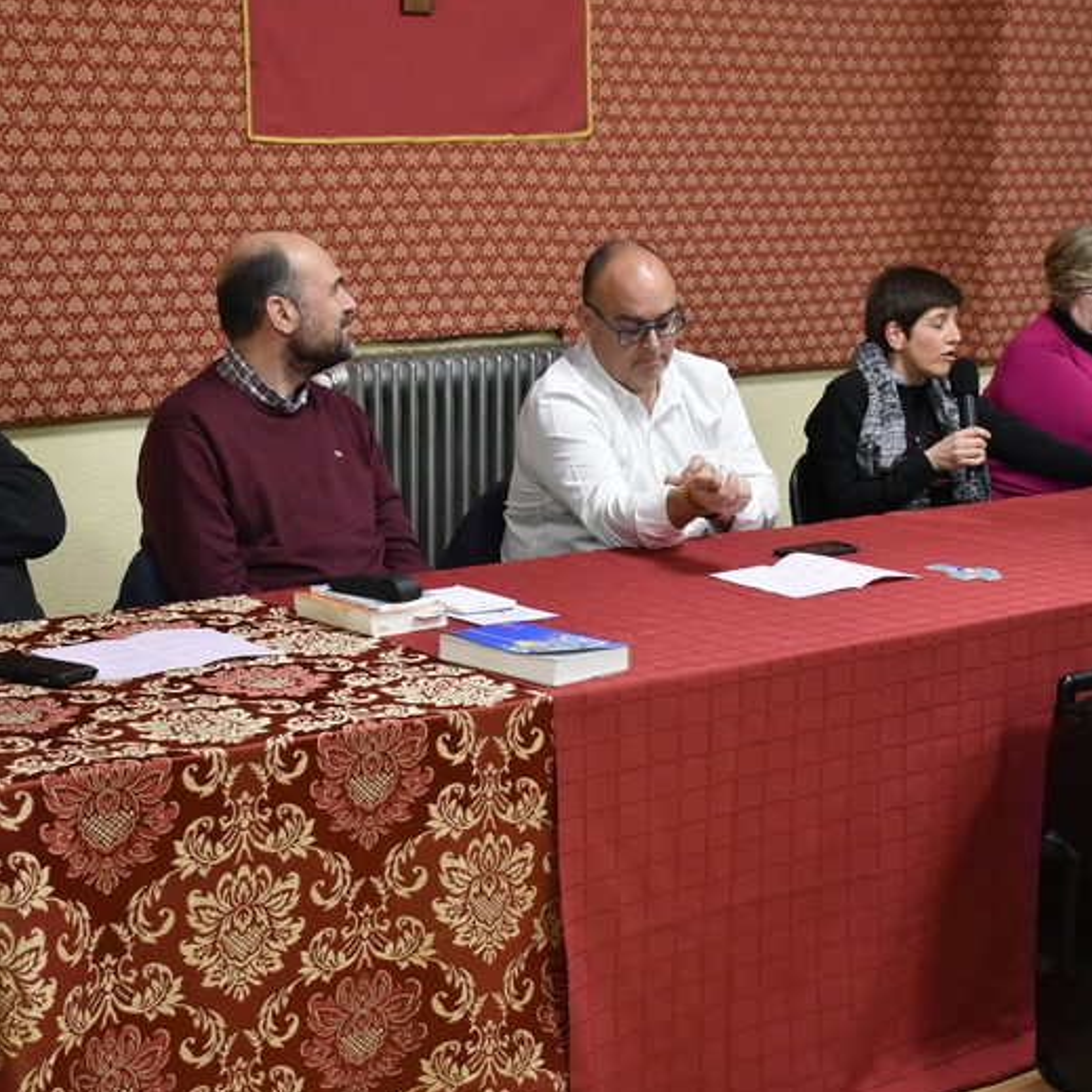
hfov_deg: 28.7
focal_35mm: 60
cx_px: 507
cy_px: 593
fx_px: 2132
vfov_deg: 28.7
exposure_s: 1/60
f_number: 4
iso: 1600
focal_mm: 27
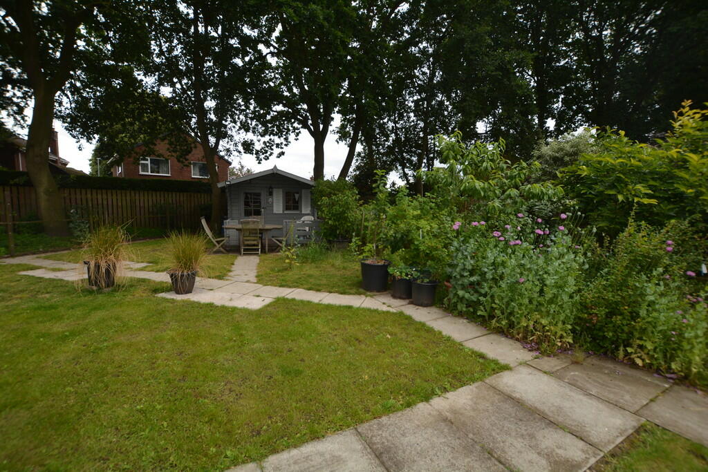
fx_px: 295
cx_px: 354
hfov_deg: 100.4
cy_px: 236
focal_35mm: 15
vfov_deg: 77.3
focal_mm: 10
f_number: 5.6
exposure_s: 1/125
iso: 125
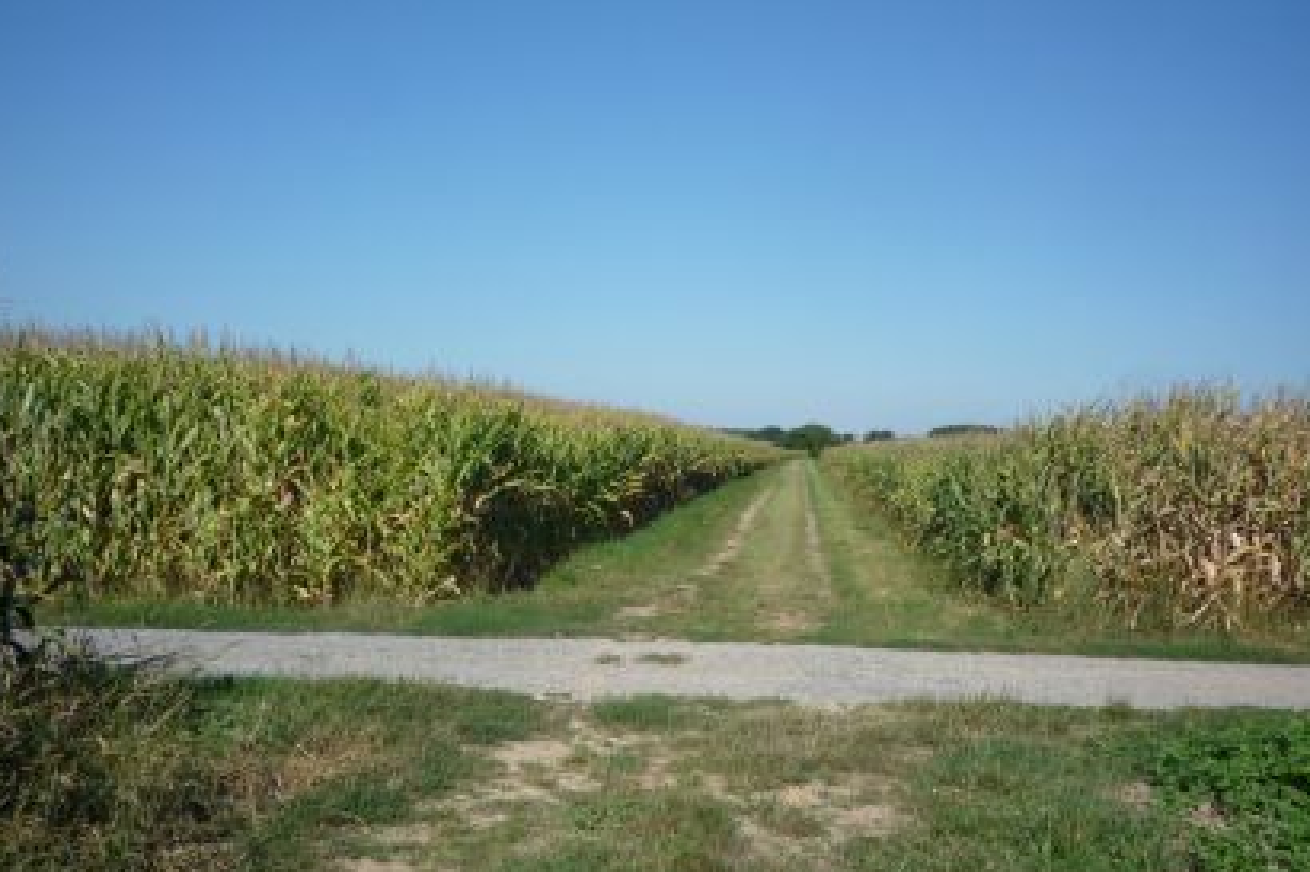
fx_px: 1419
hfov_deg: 49.6
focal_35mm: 39
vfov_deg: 34.1
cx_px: 677
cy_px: 514
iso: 100
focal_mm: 5.2
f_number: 5.6
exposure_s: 1/500
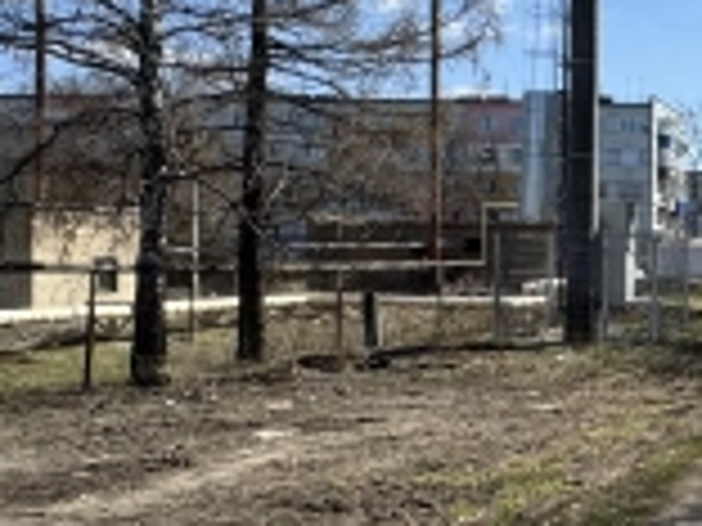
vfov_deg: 26.1
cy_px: 283
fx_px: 1136
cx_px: 882
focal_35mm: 56
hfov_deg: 28.8
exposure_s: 1/1567
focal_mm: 2.22
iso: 40
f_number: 2.2
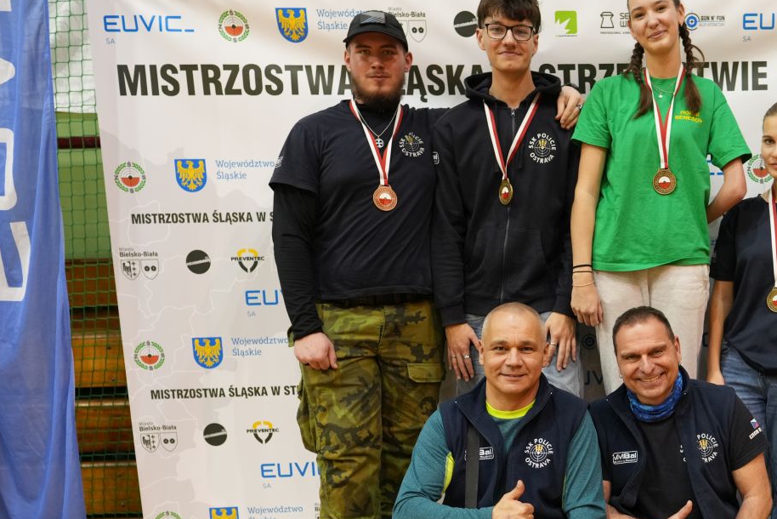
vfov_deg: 31.1
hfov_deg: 43.5
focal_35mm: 42
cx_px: 655
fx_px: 907
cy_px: 416
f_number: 2.5
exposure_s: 1/250
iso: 1000
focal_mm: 20
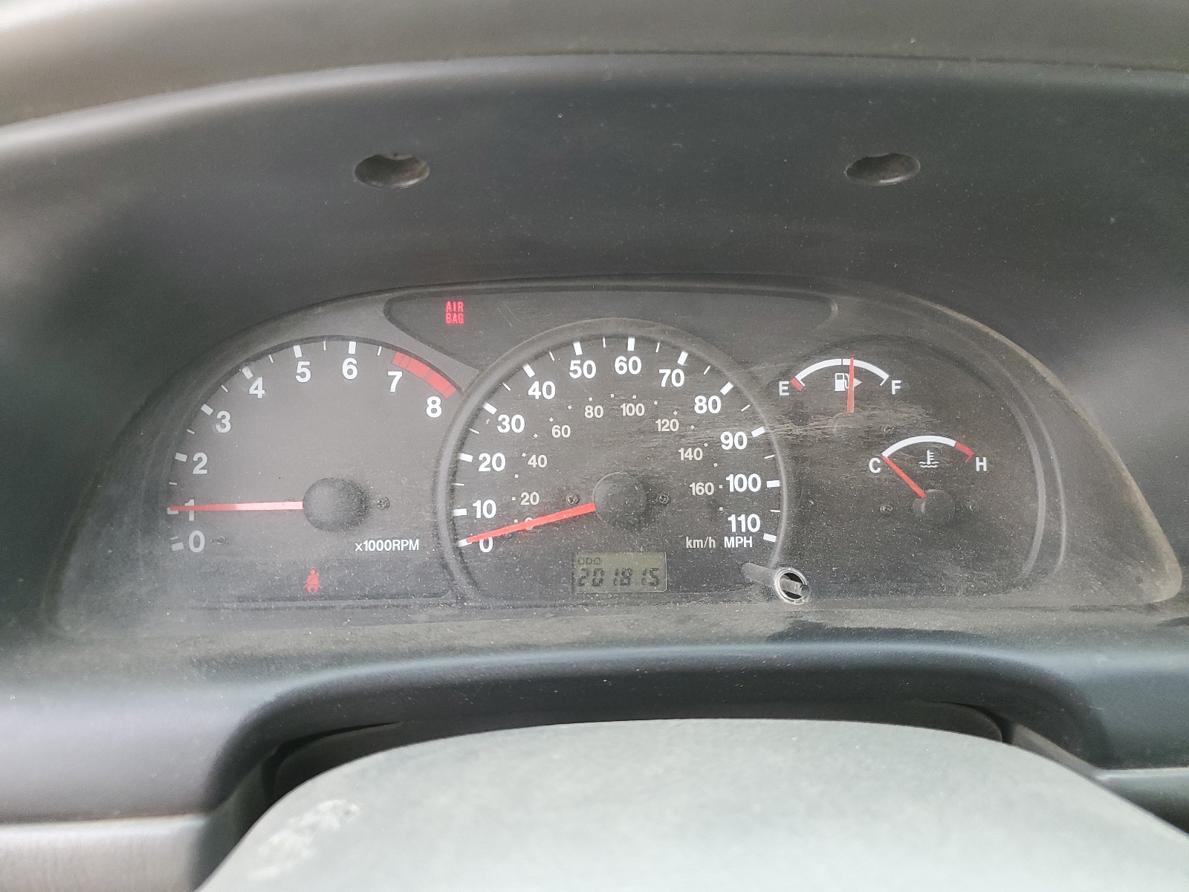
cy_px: 446
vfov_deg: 53.1
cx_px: 594
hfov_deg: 67.3
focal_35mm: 26
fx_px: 893
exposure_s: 1/60.2
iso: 111
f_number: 1.5
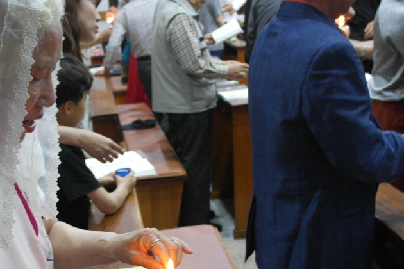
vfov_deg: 21.8
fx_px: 685
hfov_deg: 32.4
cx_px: 115
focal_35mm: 61
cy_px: 239
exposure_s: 1/20
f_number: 3.5
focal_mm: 20
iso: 800
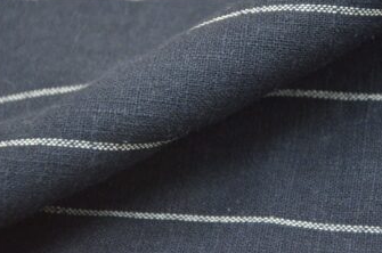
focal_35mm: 235
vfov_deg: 5.8
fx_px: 2486
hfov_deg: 8.8
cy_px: 86
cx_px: 219
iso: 5000
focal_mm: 105
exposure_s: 1/1500
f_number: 5.6
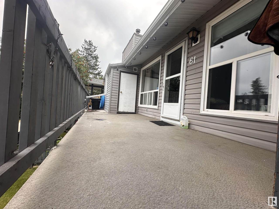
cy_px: 104
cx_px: 140
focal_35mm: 14
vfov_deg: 85.7
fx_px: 113
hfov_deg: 102.1
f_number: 2.2
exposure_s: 1/257
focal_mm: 2.22
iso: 40
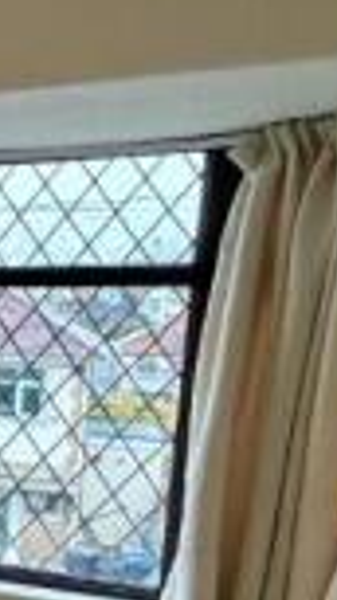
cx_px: -594
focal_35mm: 58
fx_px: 922
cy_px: 394
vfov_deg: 35.7
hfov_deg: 12.5
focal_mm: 2.22
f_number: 2.2
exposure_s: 1/50
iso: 250
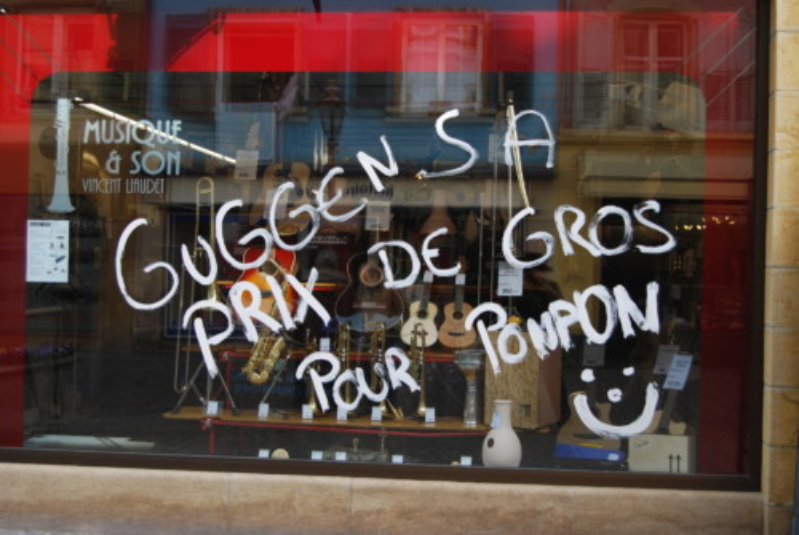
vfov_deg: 26.6
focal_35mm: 51
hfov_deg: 38.8
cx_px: 400
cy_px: 268
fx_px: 1134
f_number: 5.6
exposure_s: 1/125
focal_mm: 34
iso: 160
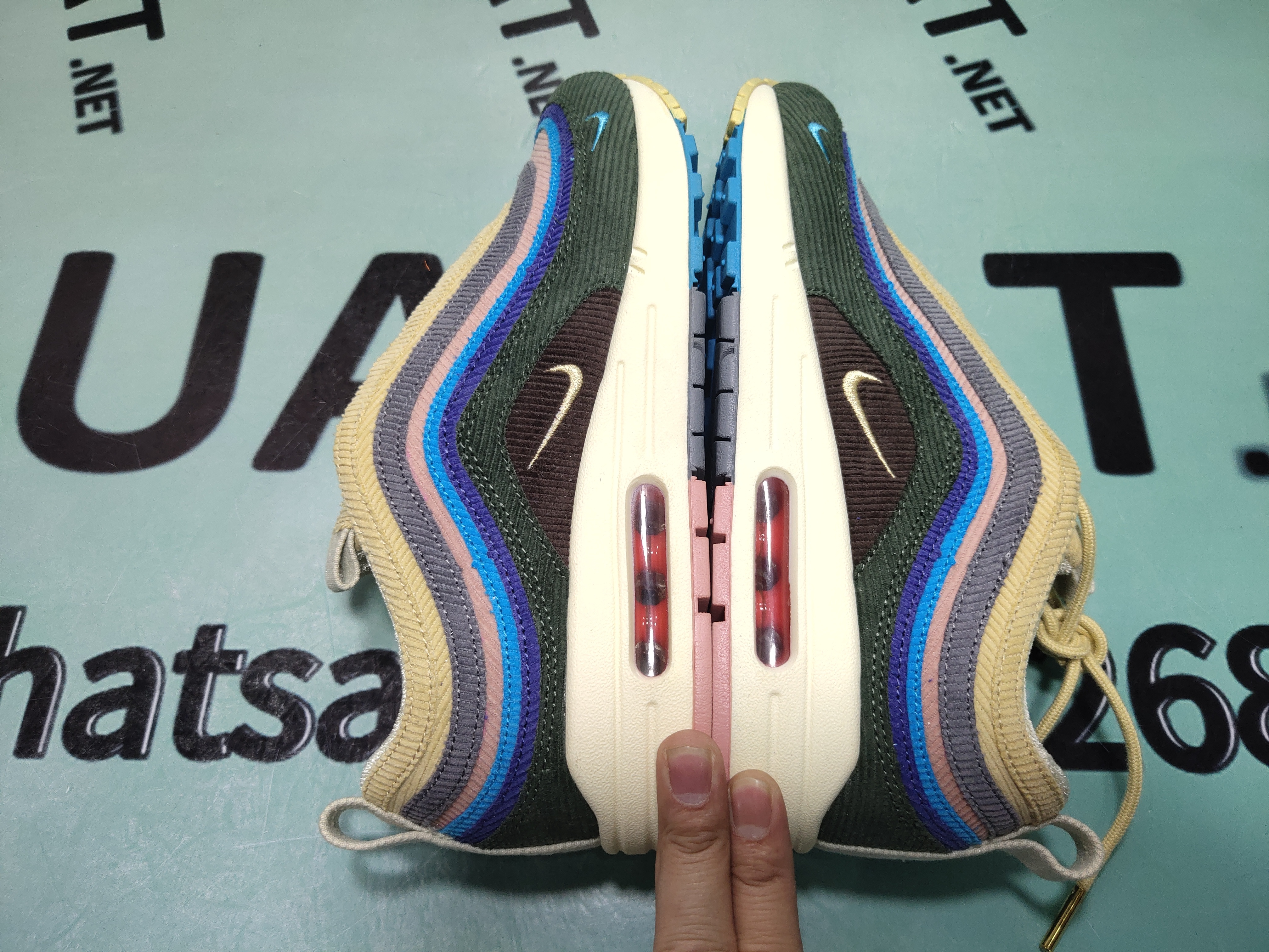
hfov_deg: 60.0
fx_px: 1100
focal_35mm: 30
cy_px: 476
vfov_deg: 46.8
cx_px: 634
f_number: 1.79
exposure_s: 1/100
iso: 83
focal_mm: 4.35
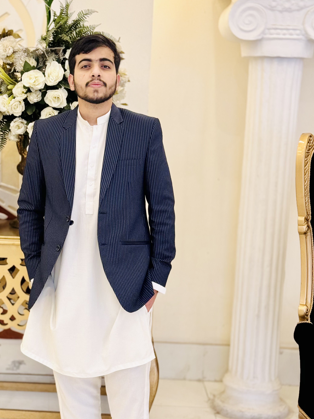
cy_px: 229
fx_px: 847
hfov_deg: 20.9
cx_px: 86
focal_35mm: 70
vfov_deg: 27.8
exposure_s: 1/60
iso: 125
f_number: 1.78
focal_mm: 6.86
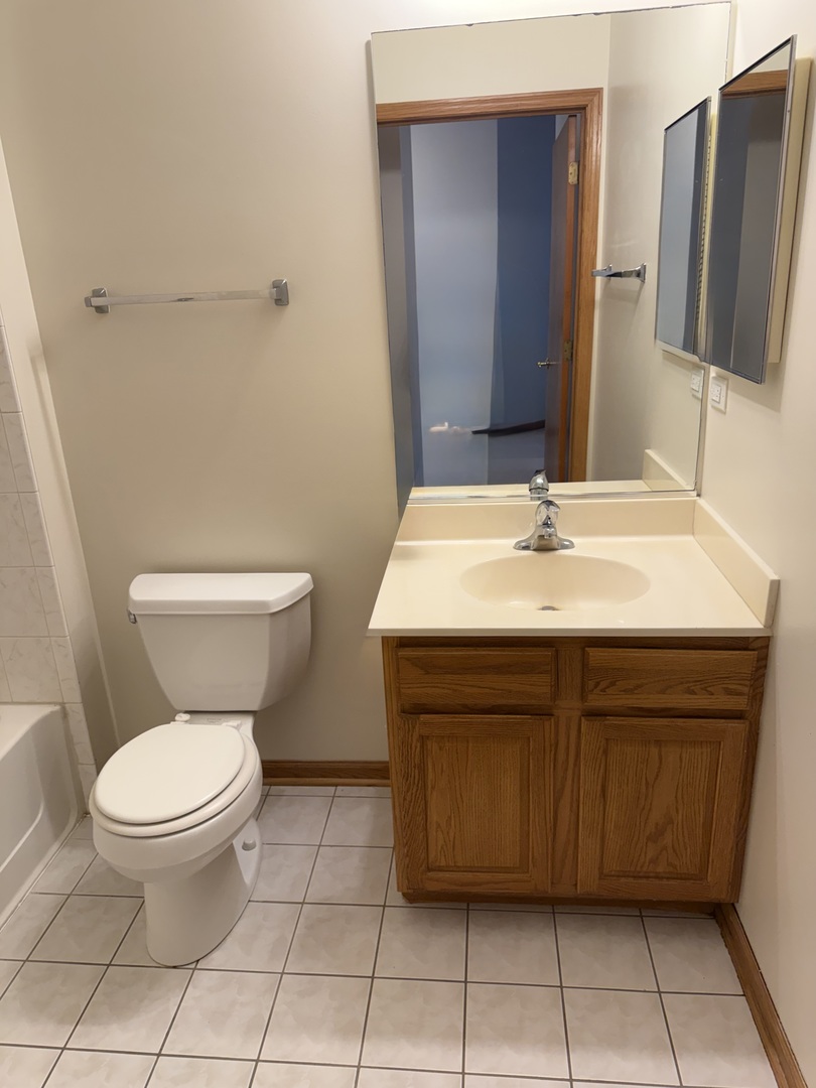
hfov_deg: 56.8
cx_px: 408
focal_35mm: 24
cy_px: 544
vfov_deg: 71.6
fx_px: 754
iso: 200
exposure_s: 1/120
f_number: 1.78
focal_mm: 6.76
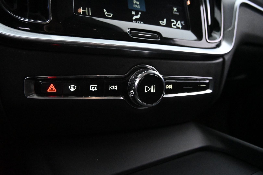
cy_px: 88
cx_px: 132
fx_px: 548
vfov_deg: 18.2
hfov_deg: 27.0
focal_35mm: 75
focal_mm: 50
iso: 10000
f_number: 6.3
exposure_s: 1/80
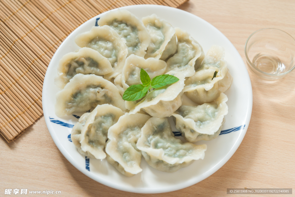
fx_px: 639
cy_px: 98
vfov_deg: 17.5
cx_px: 148
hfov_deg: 26.0
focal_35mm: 78
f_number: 4.5
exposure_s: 1/125
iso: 250
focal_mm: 78
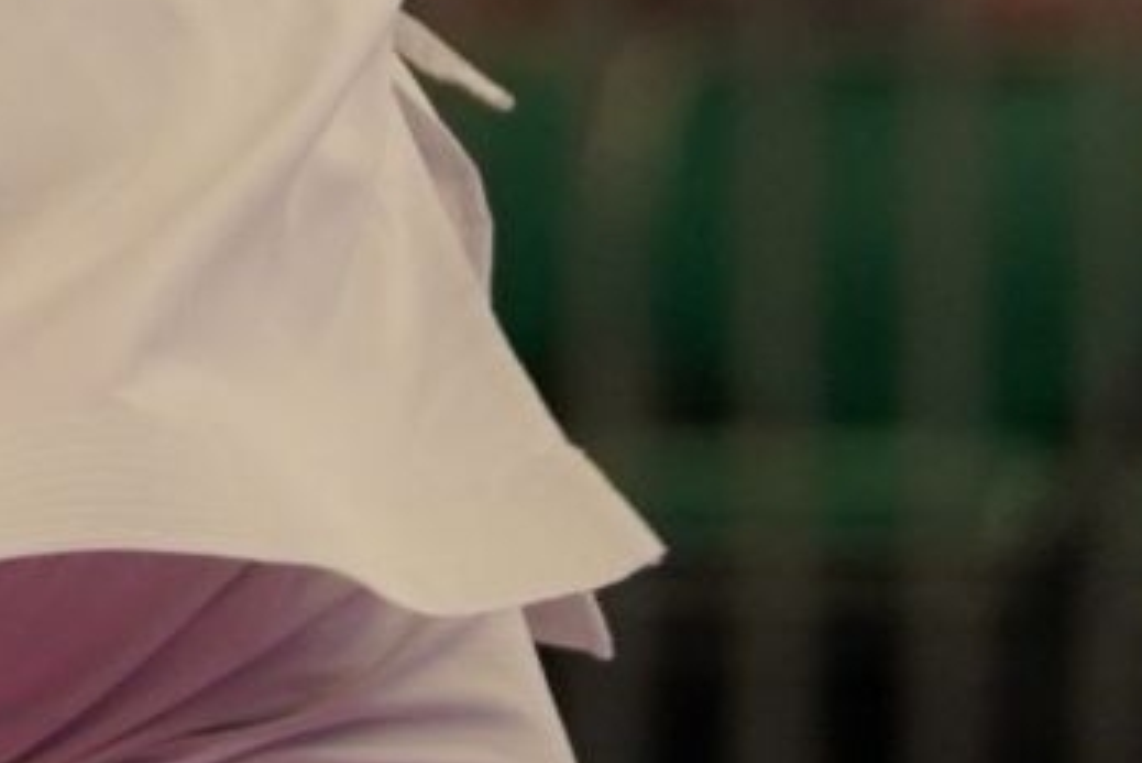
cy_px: -1083
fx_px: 47157
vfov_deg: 0.9
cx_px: -657
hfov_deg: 1.4
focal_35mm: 1486
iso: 1250
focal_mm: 191
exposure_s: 1/1000
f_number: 2.8
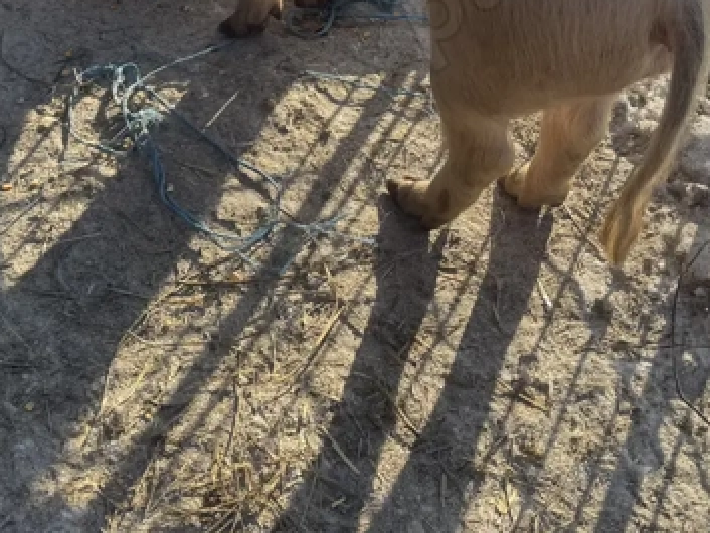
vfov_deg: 20.4
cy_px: -78
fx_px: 1395
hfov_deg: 28.5
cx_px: 378
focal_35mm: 68
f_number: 1.78
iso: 80
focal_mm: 6.76
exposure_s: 1/4049
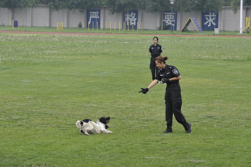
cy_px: 84
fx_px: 940
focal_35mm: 135
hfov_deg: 15.2
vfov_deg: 10.1
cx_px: 126
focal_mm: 135
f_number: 8
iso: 400
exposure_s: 1/250
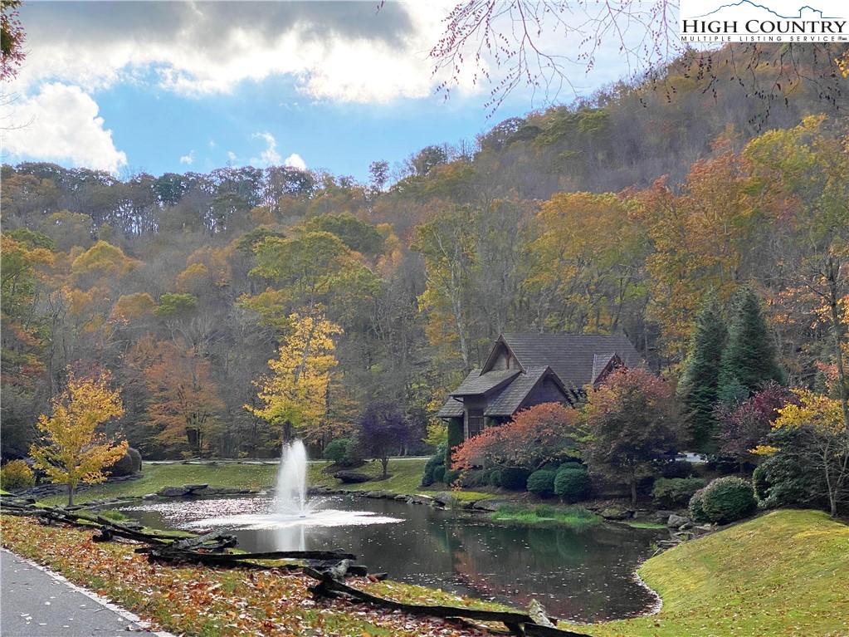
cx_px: 424
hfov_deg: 36.8
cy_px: 318
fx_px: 1275
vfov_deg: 28.0
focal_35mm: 52
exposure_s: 1/1546
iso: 20
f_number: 2
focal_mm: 6
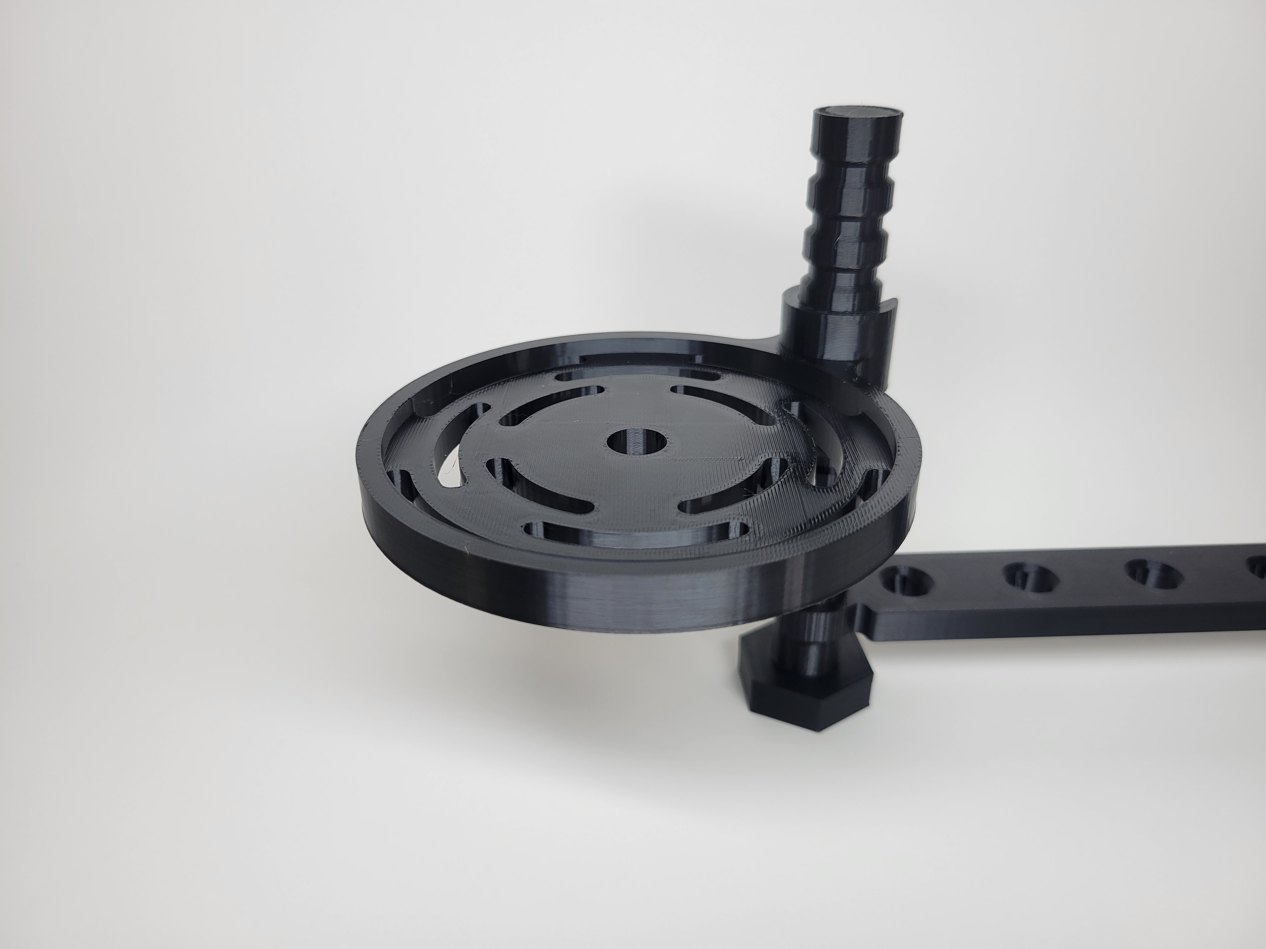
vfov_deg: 53.1
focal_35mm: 26
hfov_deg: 67.3
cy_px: 474
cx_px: 633
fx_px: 951
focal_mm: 5.4
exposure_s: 1/120
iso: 64
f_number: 1.8
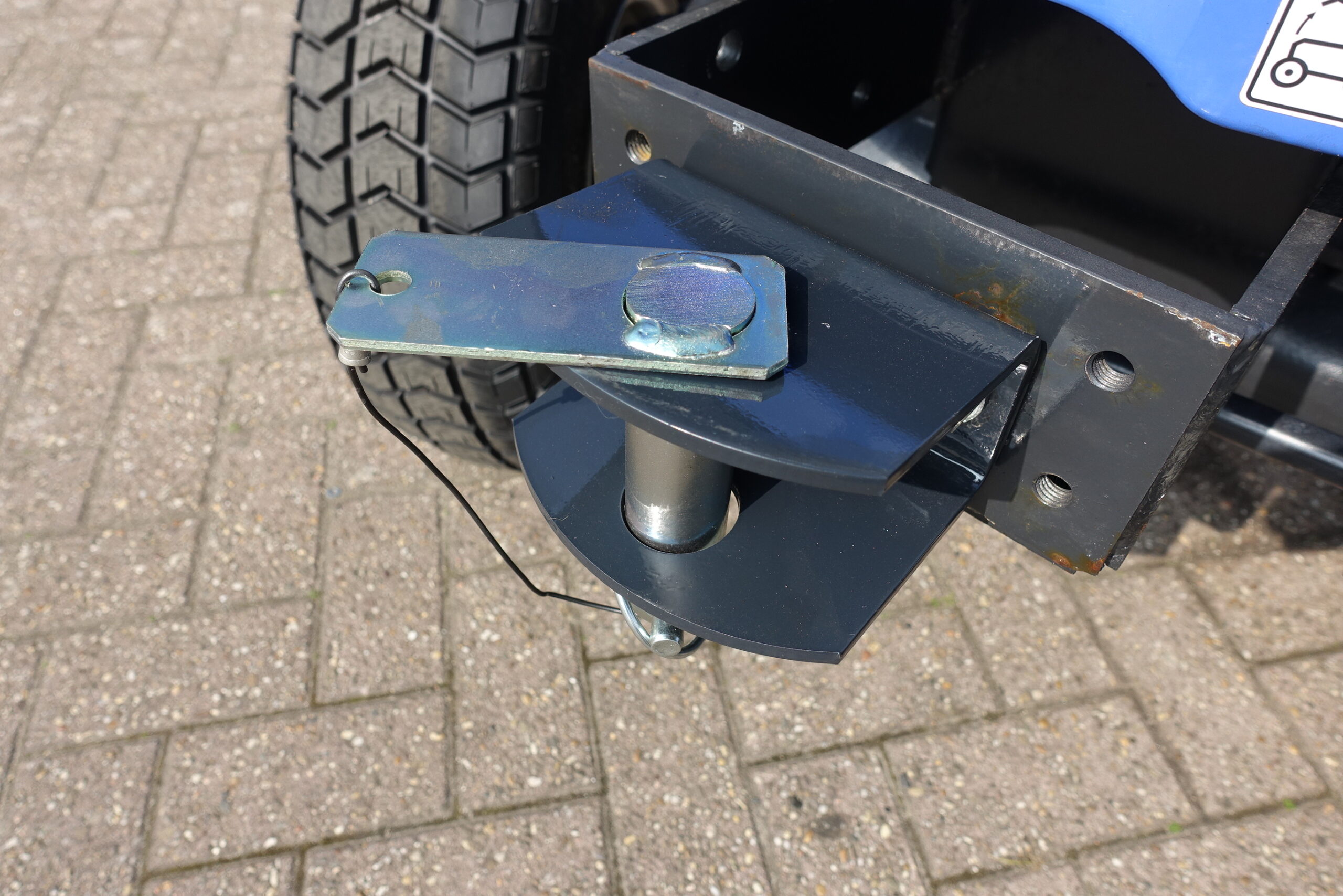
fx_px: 895
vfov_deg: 53.1
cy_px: 448
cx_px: 672
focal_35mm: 24
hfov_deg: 73.7
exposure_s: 1/640
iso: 125
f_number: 4
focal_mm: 8.8
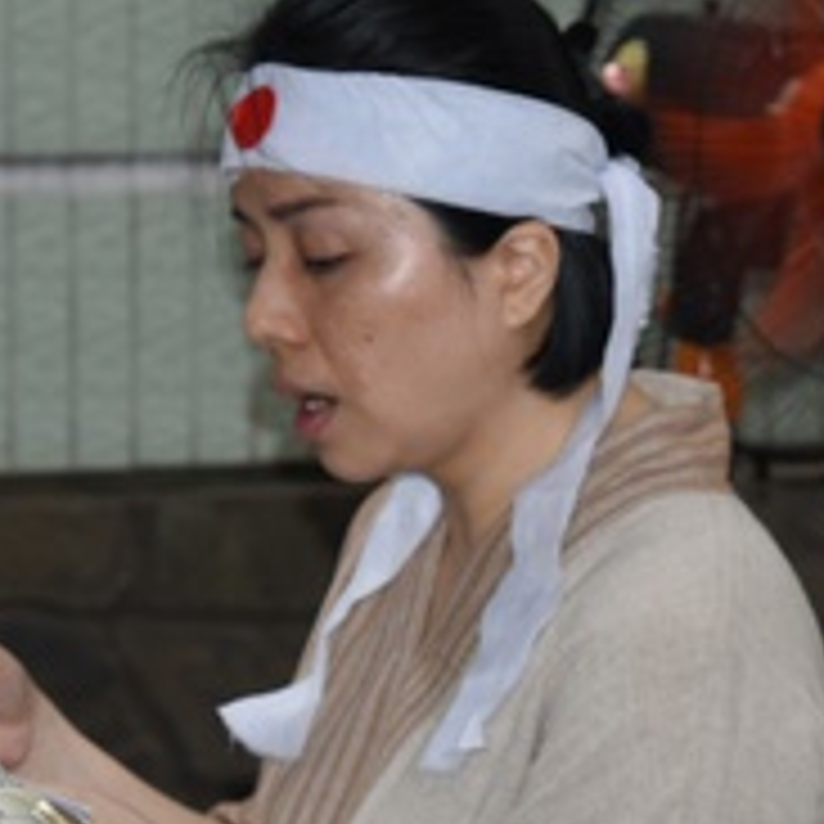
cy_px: 612
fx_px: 6113
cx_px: 1121
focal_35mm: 227
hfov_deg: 7.6
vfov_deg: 7.7
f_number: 5.6
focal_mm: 75
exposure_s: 1/80
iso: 320
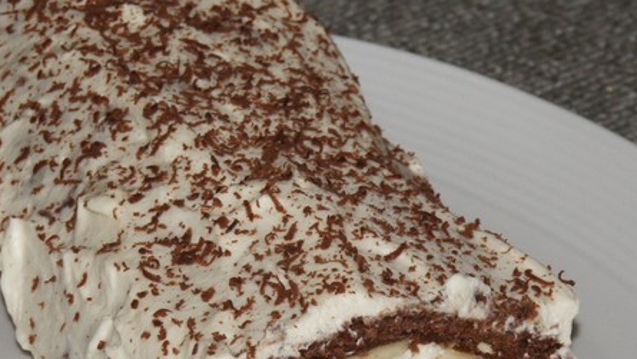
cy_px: 370
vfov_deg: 3.8
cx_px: 281
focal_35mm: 317
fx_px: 5365
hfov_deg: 6.8
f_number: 10
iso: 800
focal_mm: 75
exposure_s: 1/125
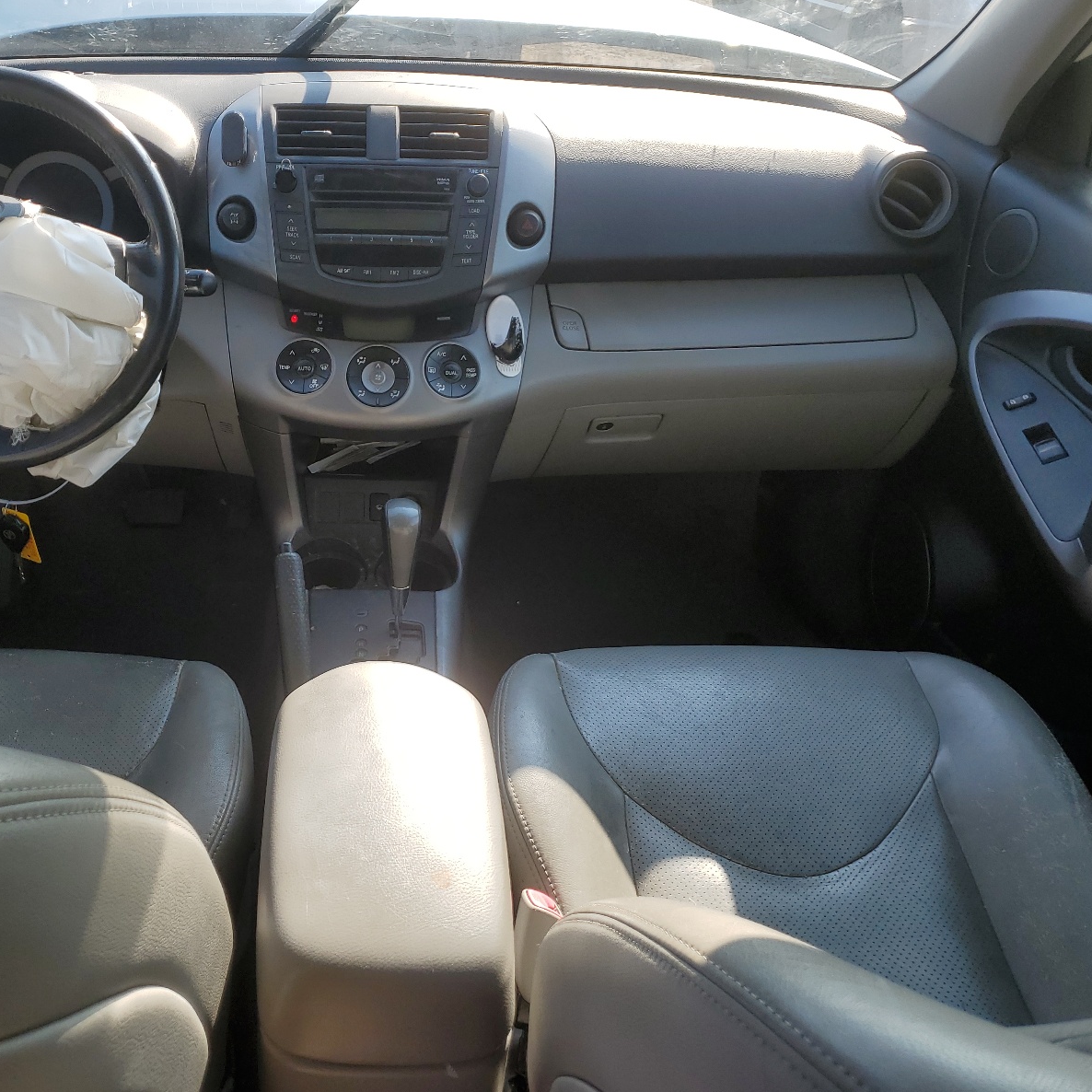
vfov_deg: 52.5
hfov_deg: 51.6
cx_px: 372
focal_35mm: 31
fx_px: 1106
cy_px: 551
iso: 50
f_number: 1.5
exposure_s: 1/769
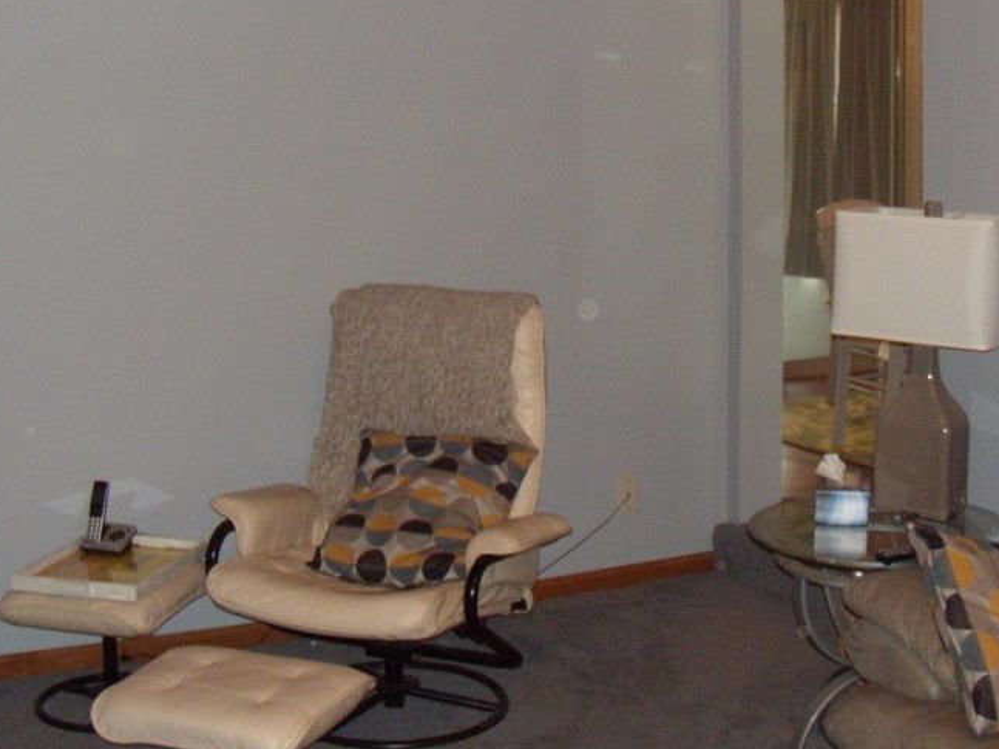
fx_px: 1645
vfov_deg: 25.6
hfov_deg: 33.8
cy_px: 267
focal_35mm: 57
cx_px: 508
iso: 320
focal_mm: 6.4
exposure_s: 1/30
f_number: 3.6
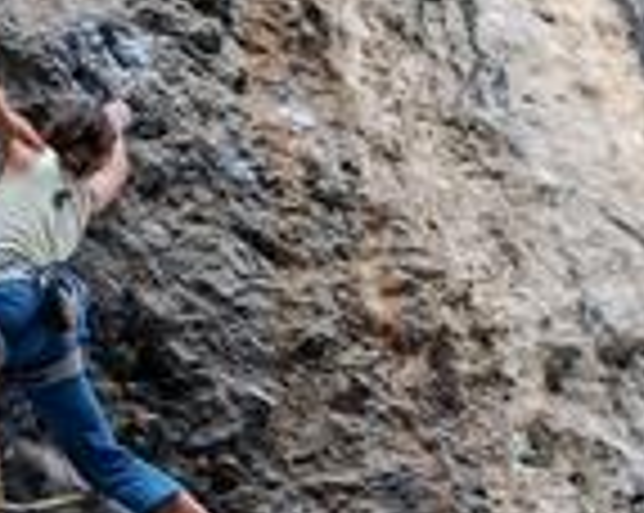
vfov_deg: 8.2
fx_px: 3597
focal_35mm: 189
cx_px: 59
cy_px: 313
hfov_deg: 10.2
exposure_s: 1/125
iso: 180
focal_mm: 32
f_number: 4.8
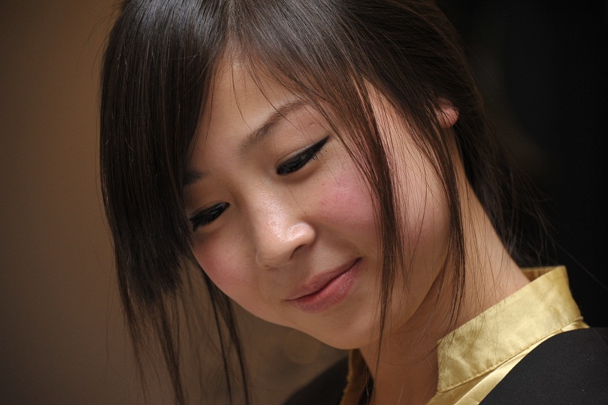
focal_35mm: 230
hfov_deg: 9.0
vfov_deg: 6.0
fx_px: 3883
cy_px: 202
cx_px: 304
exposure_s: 1/80
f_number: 6.3
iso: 1000
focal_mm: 230
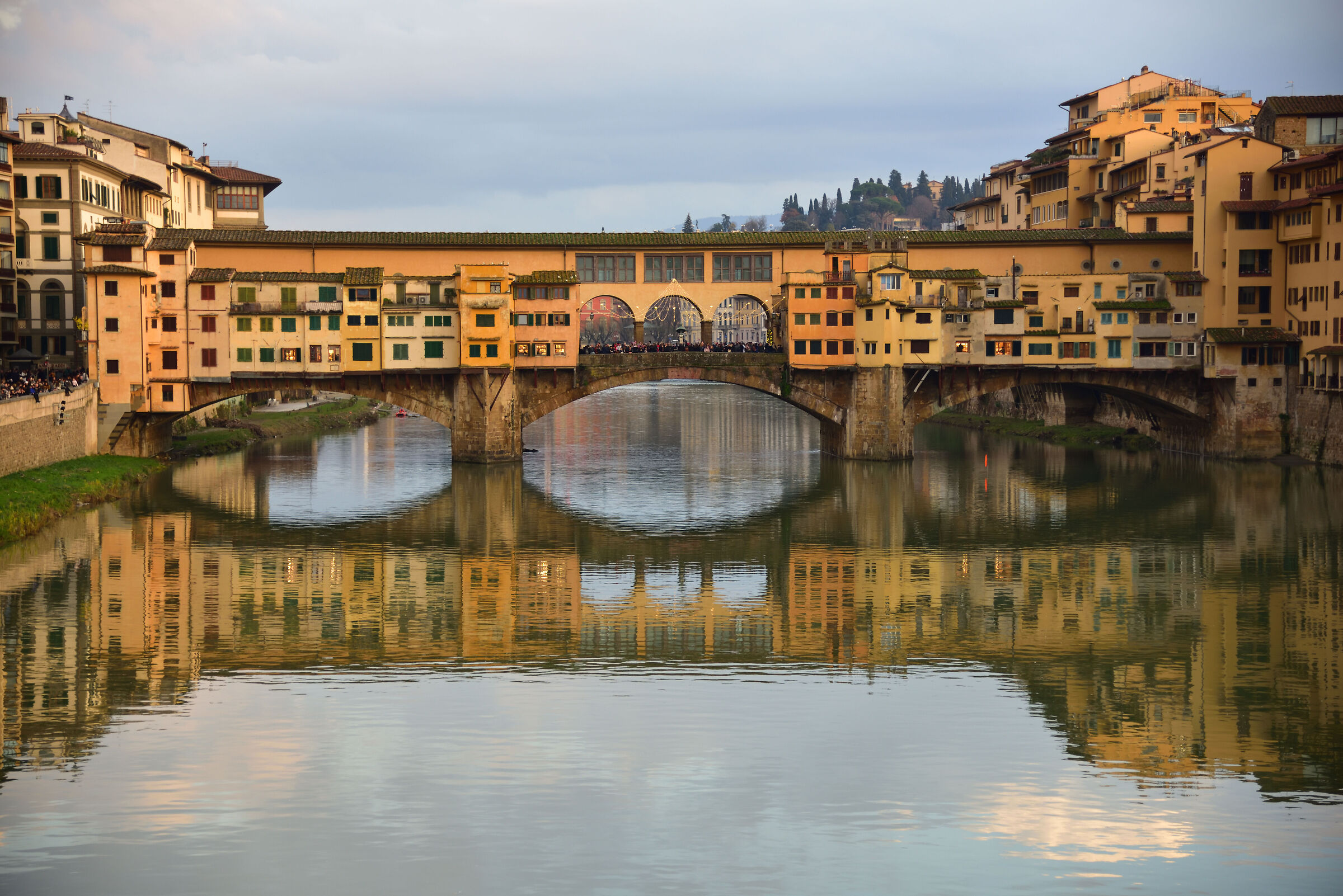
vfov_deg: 19.5
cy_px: 448
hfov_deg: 28.8
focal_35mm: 70
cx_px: 672
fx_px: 2612
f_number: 4
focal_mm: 70
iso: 400
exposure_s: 1/160
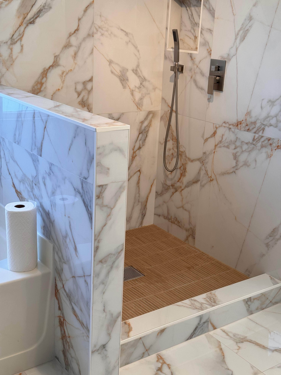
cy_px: 188
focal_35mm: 48
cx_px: 140
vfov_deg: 39.7
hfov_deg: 30.3
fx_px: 520
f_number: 1.78
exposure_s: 1/60
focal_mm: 6.76
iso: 64
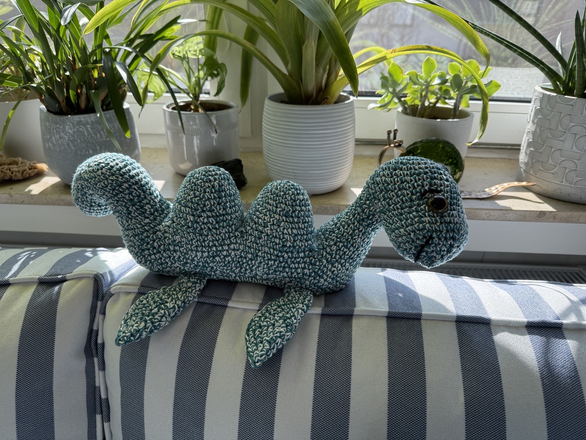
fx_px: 406
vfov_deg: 56.8
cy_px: 220
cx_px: 293
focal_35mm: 24
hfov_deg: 71.6
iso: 100
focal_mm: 6.76
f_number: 1.78
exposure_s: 1/593
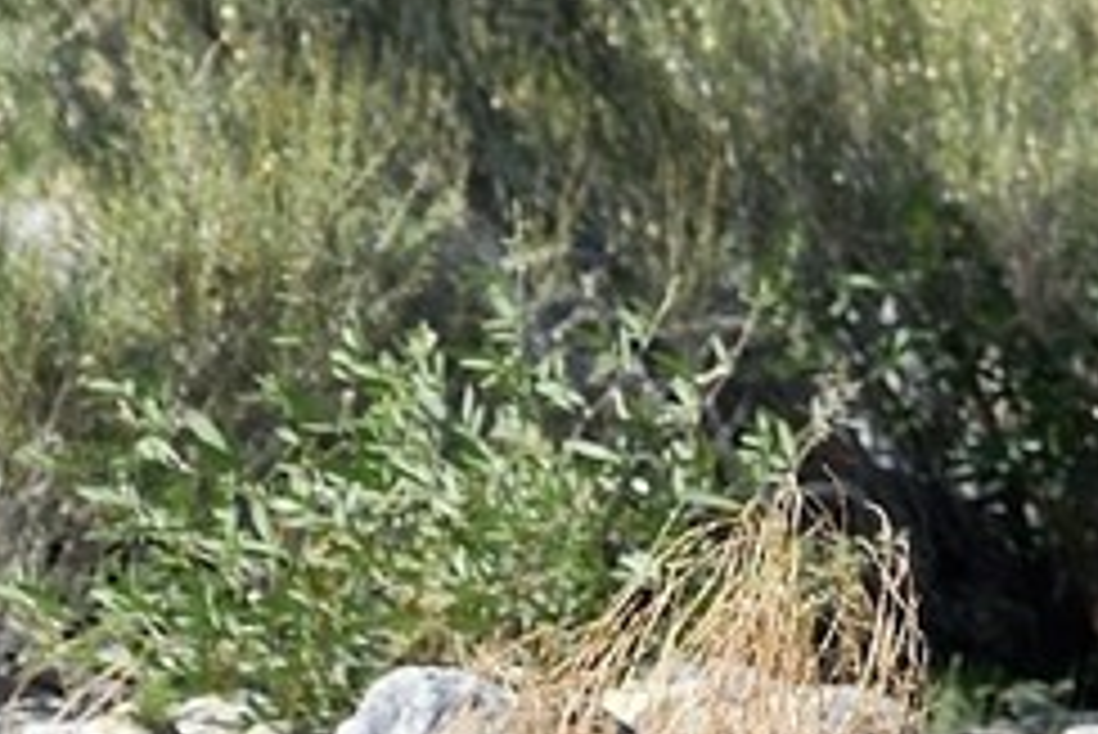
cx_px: 3568
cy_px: -372
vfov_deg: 1.7
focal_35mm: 818
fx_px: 24963
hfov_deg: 2.5
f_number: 7.1
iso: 200
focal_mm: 125
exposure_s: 1/500
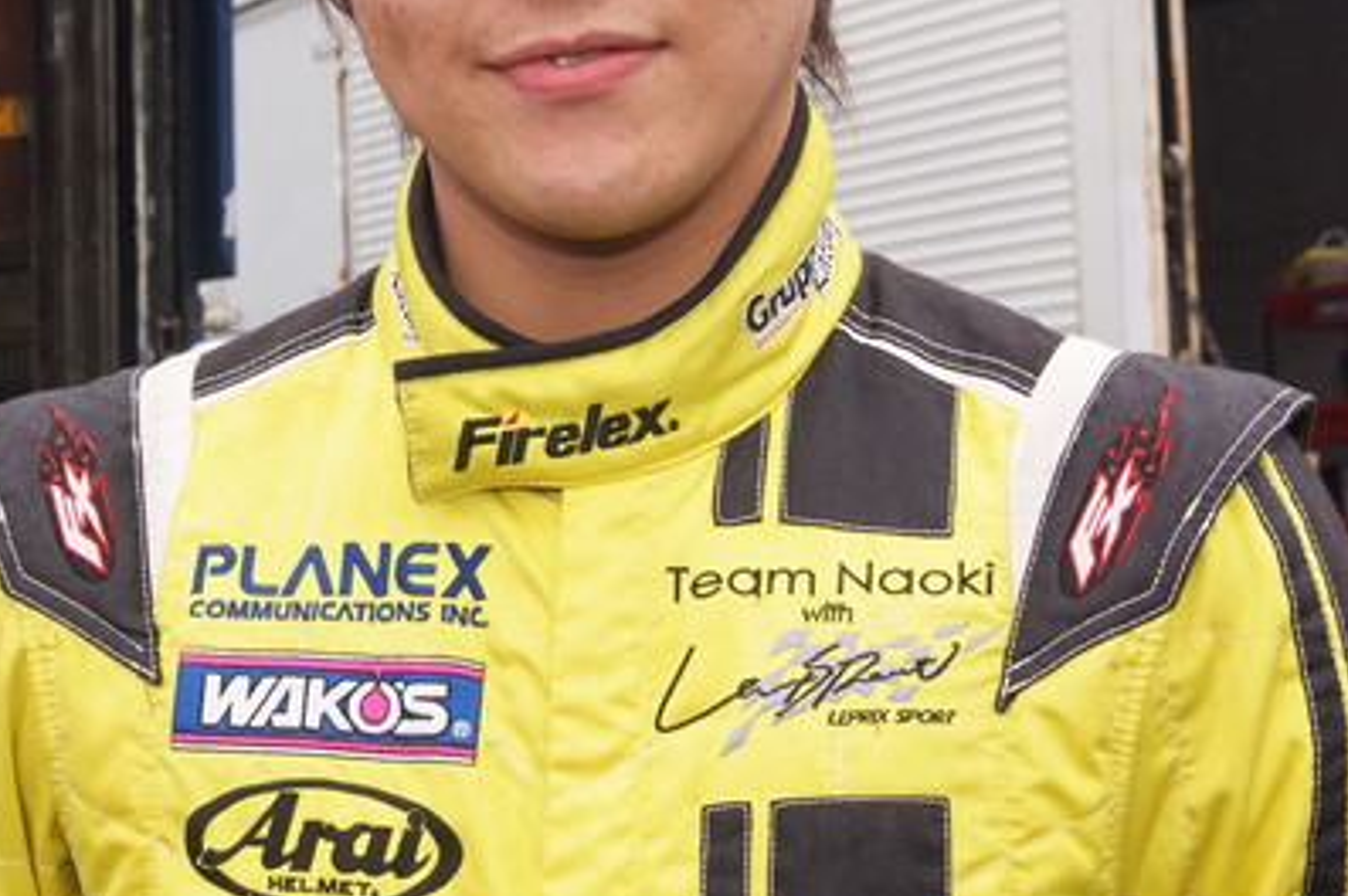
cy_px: 187
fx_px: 3666
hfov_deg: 20.8
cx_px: 516
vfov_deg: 13.9
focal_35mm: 98
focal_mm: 36
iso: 800
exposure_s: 1/250
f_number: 11
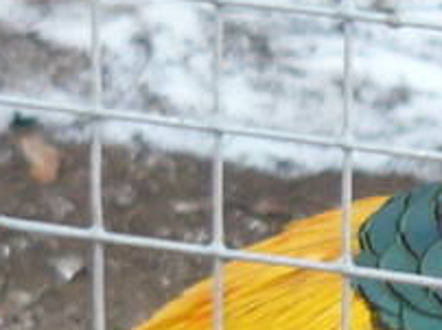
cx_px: 604
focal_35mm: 262
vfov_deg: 5.7
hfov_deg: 7.5
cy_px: 197
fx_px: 3341
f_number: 2.8
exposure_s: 1/30
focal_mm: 5.5
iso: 100
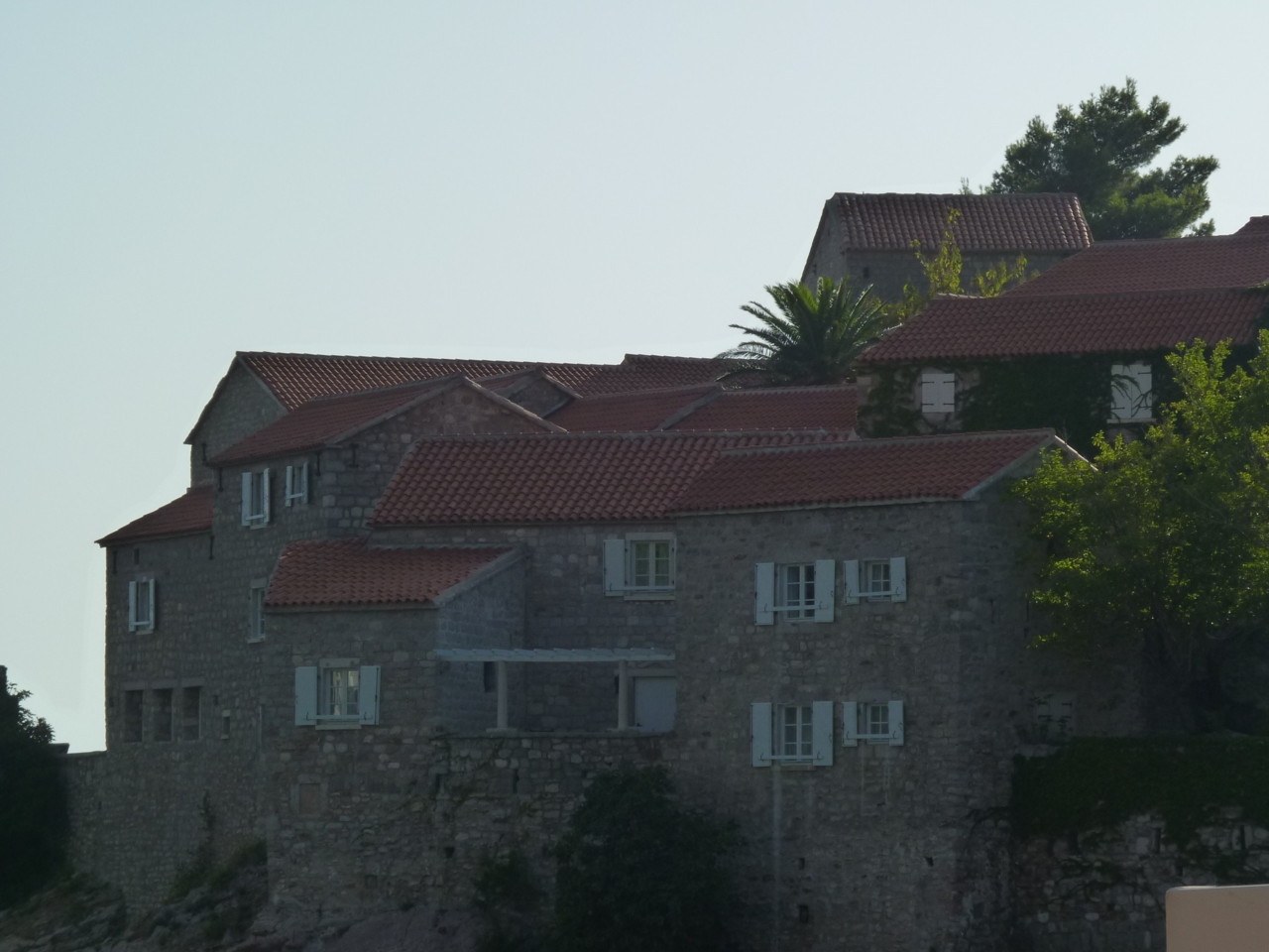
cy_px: 476
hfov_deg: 11.2
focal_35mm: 176
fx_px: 6452
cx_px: 634
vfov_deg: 8.4
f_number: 7.1
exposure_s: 1/500
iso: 125
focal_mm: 31.2
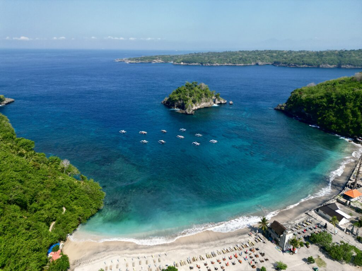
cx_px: 181
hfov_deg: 71.6
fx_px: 251
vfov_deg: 56.8
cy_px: 136
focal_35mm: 24
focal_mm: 6.72
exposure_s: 1/2500
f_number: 1.7
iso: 100
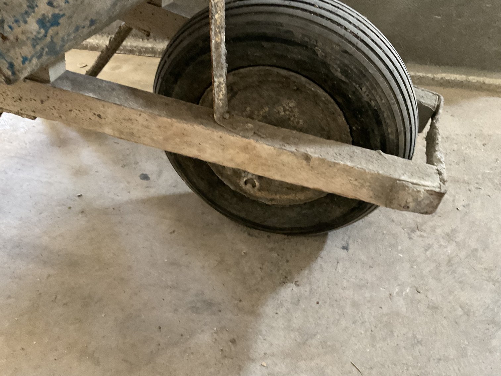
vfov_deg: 48.2
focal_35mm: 29
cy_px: 188
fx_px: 420
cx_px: 250
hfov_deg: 61.7
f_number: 1.8
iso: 500
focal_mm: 3
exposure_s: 1/30
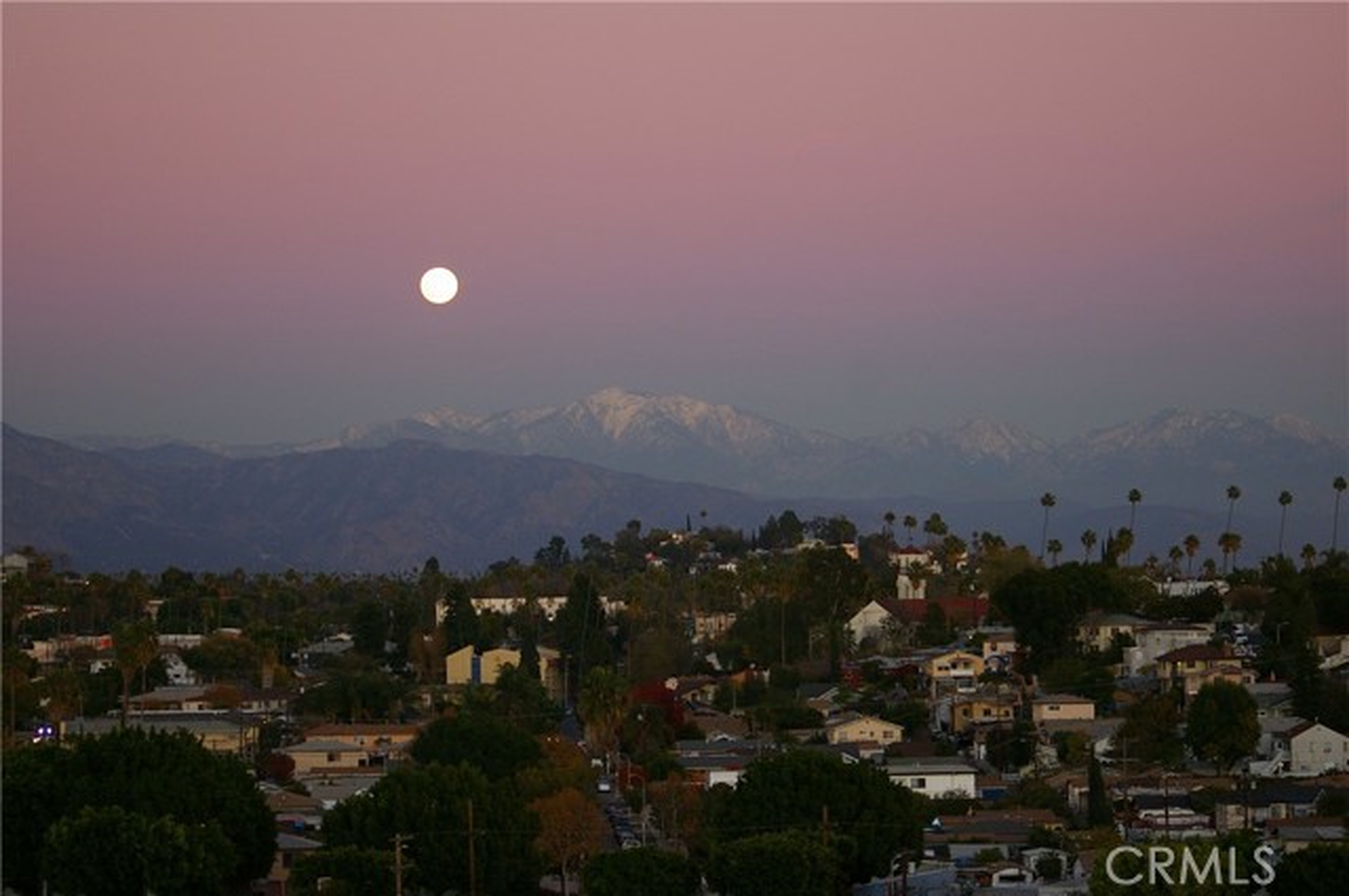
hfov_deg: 19.5
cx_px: 674
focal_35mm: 105
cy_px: 448
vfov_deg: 13.0
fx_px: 3930
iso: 400
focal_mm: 70
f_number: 4
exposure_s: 1/60
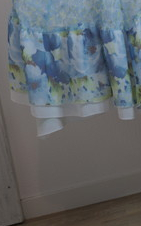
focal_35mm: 130
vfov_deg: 15.4
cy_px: -52
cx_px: 170
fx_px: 800
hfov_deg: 9.9
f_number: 2.8
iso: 320
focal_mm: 45
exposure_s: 1/60
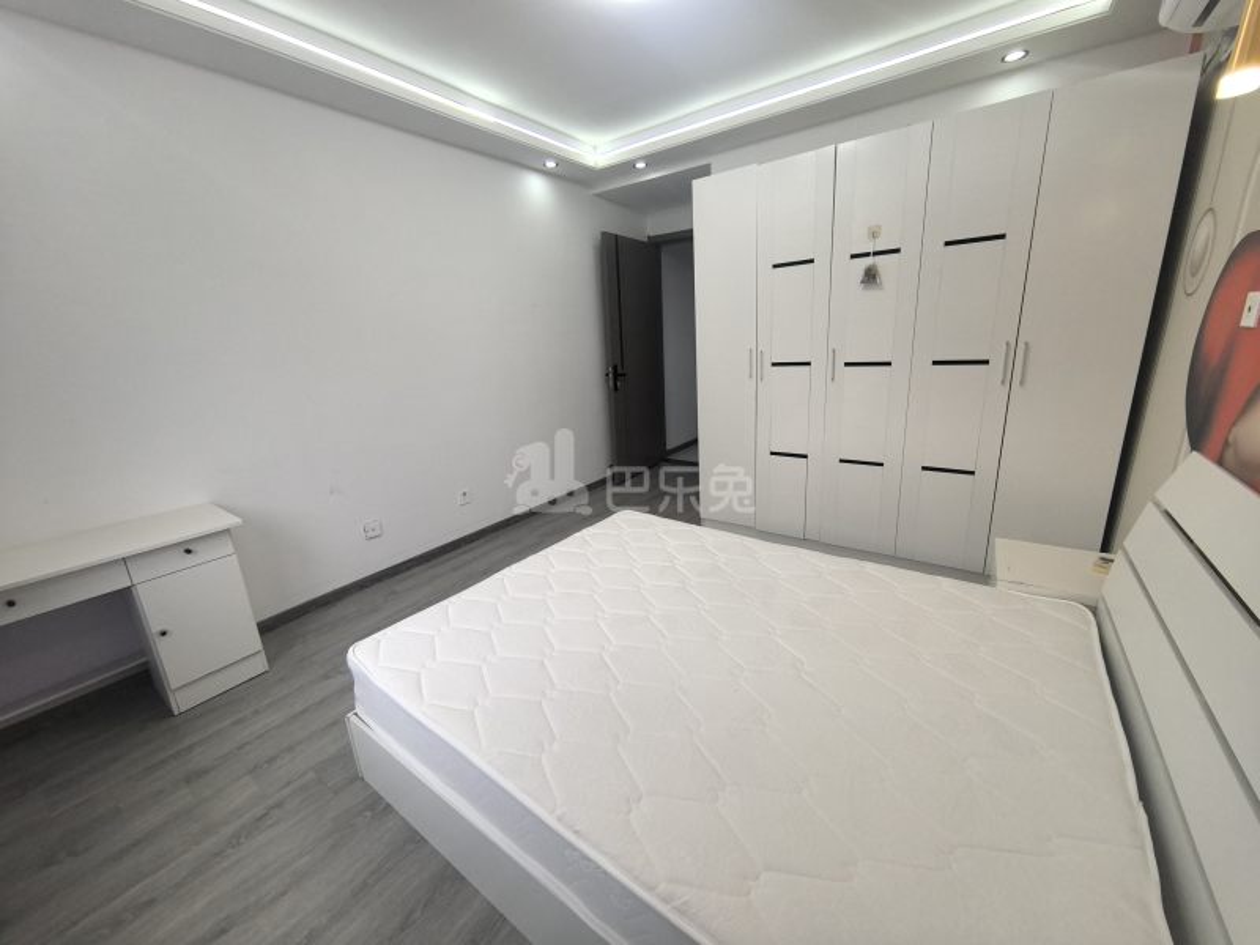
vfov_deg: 89.9
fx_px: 473
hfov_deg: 106.2
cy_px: 472
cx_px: 630
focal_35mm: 13
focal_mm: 1.95
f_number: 2.2
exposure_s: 1/100
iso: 125
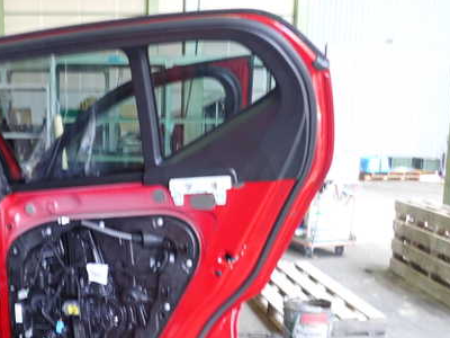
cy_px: 223
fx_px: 585
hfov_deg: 41.2
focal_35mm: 45
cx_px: 127
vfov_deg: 31.9
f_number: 2.3
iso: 250
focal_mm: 5.4
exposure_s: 1/30
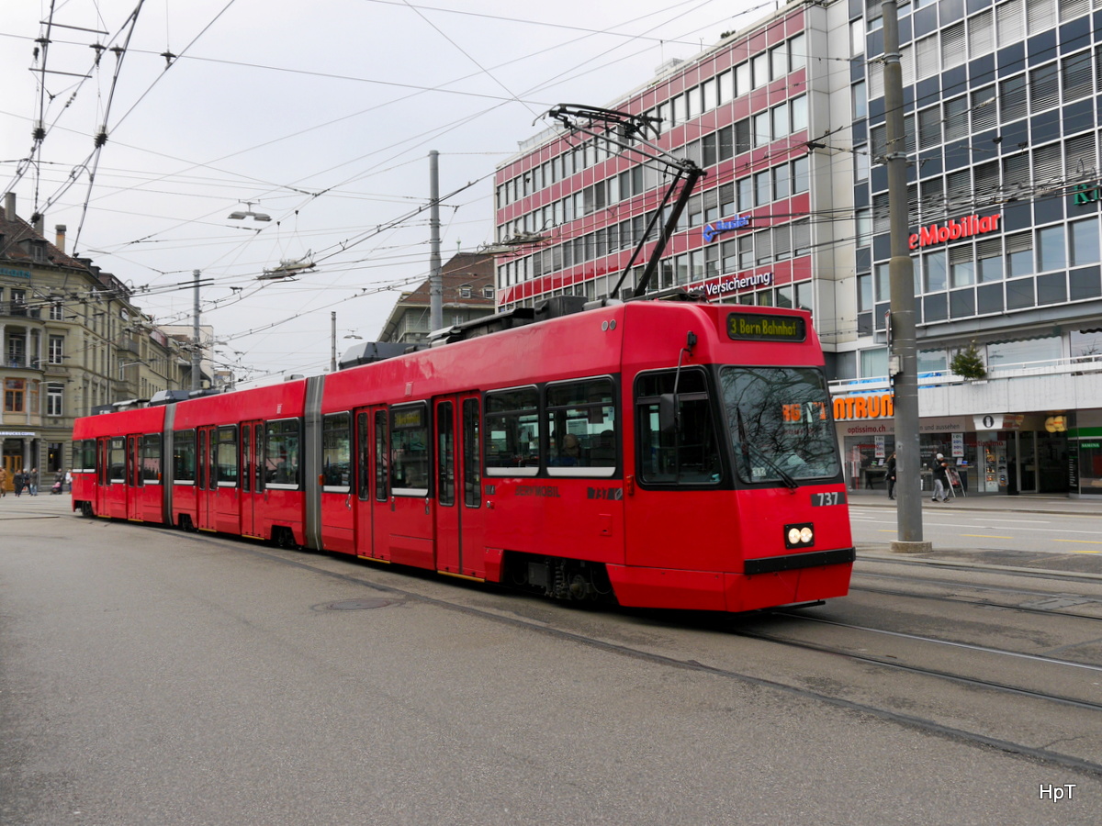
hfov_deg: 56.8
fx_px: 1019
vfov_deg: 44.2
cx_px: 551
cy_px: 413
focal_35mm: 32
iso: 160
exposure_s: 1/250
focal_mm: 16
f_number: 5.6
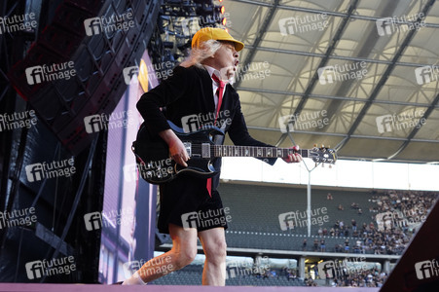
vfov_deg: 30.5
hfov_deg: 44.5
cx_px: 220
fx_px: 536
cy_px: 146
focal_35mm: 44
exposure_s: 1/400
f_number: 5
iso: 1600
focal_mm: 44
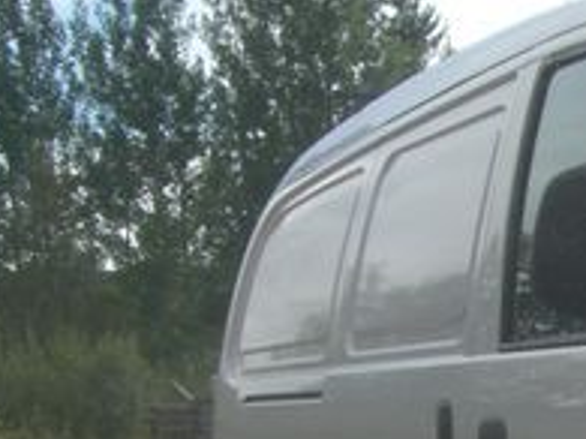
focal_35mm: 125
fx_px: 2115
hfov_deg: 14.9
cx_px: 823
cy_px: 571
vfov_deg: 11.5
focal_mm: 6.2
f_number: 4.3
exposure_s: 1/320
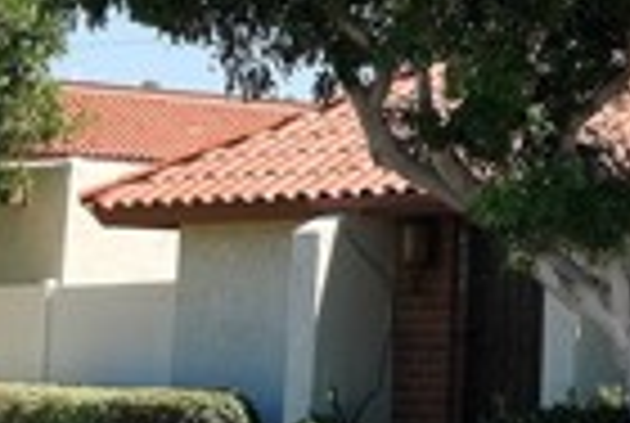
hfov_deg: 11.7
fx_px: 2876
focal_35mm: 164
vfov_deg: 8.3
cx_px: 1089
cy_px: -164
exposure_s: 1/400
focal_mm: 24
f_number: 5.6
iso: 160
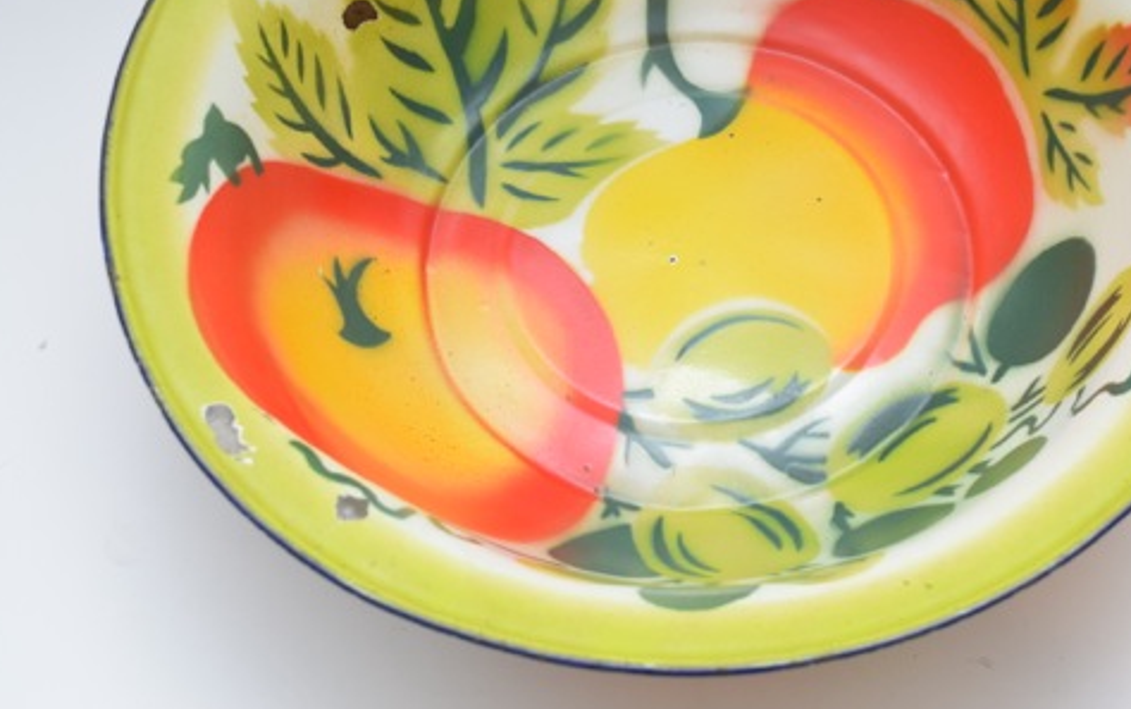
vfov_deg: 23.2
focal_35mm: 56
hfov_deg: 36.3
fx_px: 1718
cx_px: 690
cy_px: 209
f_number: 5.6
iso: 800
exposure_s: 1/125
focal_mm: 27
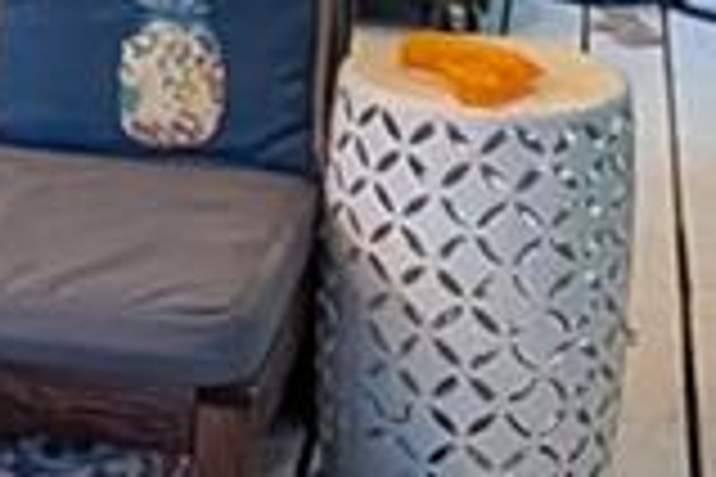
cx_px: -155
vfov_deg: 11.1
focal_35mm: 121
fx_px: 2406
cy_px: -81
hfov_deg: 16.2
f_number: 1.95
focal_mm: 2.23
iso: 1124
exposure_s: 1/24
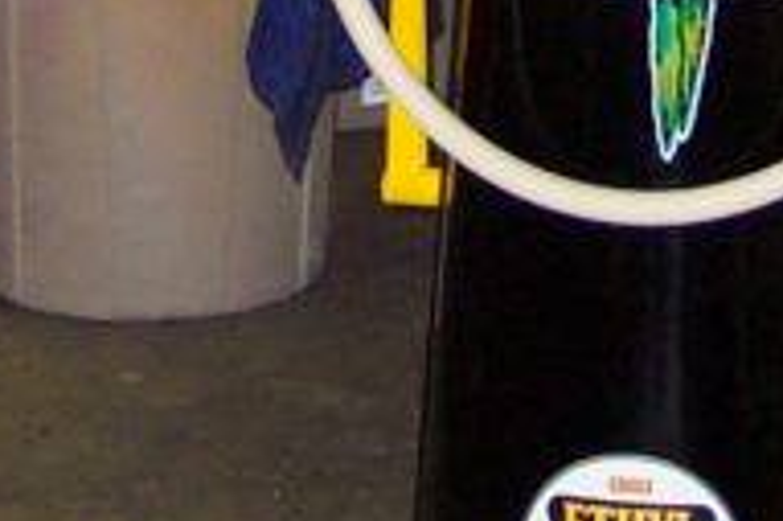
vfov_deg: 6.3
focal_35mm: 204
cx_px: 560
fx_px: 4433
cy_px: -935
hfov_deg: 10.1
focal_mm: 8
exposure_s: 1/30
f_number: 2.8
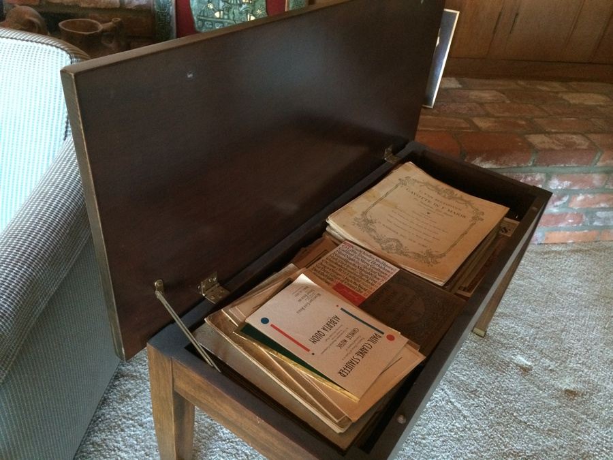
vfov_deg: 46.8
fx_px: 531
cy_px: 230
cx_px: 306
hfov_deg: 60.0
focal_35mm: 30
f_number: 2.2
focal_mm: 4.12
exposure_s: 1/15
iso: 400
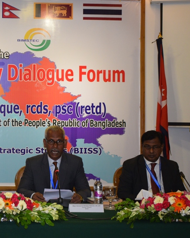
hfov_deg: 20.8
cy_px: 115
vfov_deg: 26.8
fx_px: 498
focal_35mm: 71
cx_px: -6
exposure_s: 1/60
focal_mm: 27
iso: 800
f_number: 4
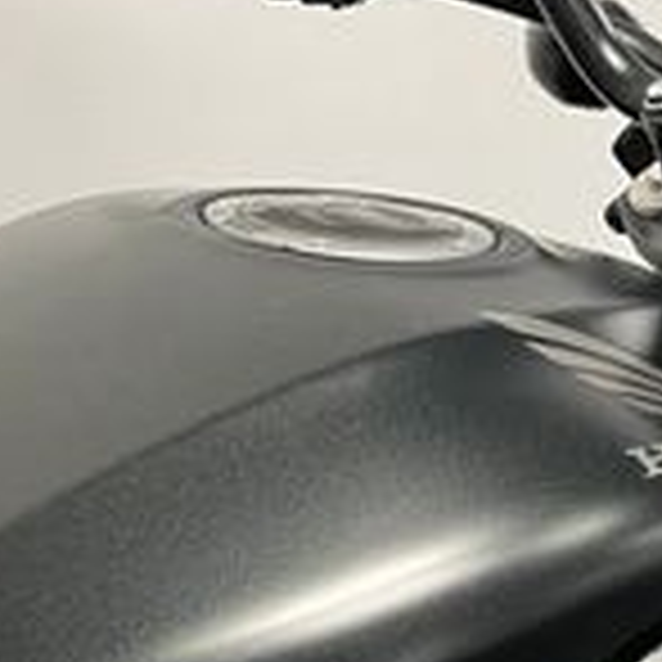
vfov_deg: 17.4
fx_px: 2164
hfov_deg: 17.3
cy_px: 441
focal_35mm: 100
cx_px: 468
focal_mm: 5.1
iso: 100
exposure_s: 1/50
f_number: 1.6
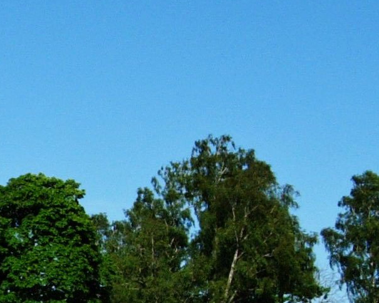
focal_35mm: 159
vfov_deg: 9.4
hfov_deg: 11.5
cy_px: 463
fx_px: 1783
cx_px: -235
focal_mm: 7.8
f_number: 4.8
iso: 64
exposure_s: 1/912
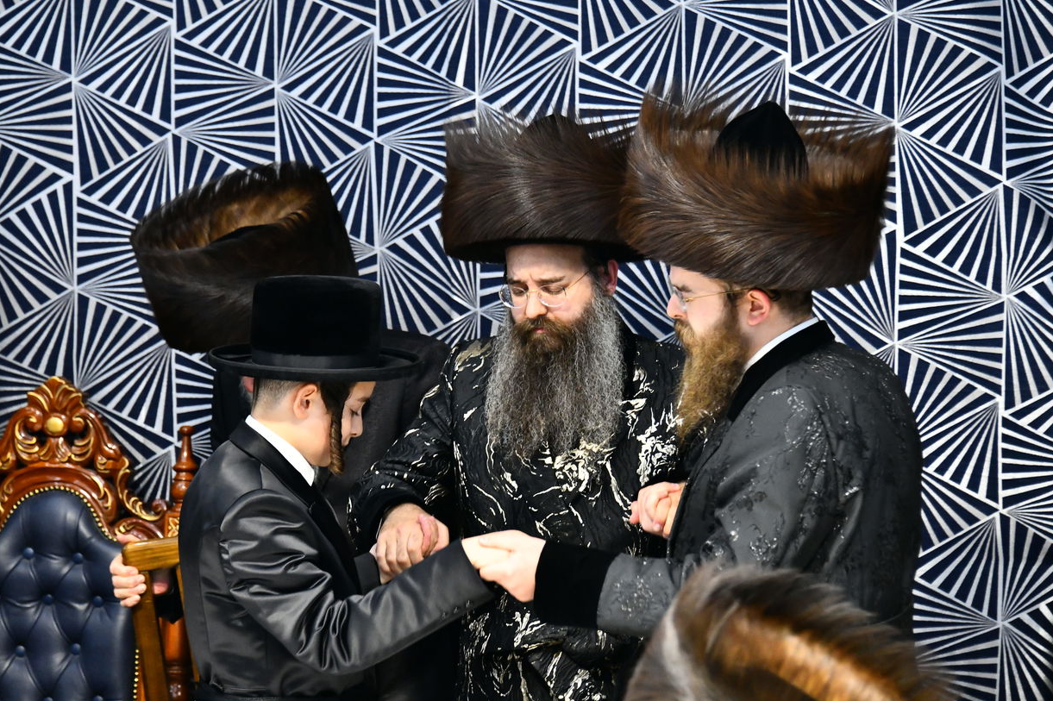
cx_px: 504
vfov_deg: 7.0
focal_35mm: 195
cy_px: 395
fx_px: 5701
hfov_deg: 10.6
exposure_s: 1/125
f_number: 5.6
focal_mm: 170
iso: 2500
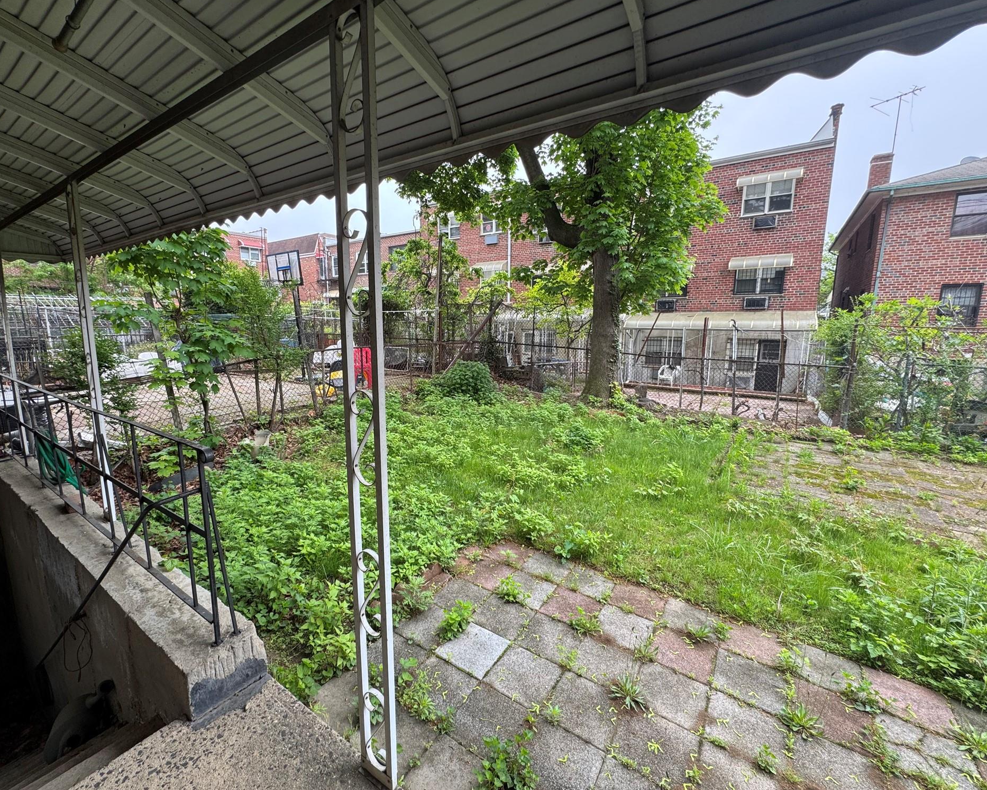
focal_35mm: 15
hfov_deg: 96.7
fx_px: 438
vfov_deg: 84.0
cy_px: 392
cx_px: 470
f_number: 2.2
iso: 40
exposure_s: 1/101
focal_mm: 2.22
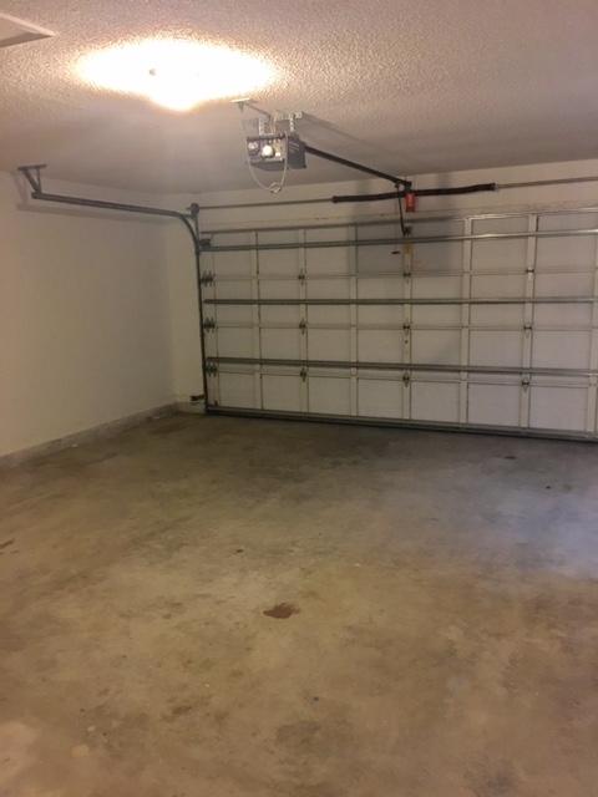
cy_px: 398
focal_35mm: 29
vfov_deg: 61.7
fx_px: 668
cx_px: 299
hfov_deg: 48.2
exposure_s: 1/4
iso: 100
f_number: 2.2
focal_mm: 4.15
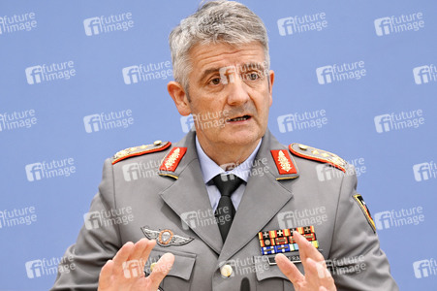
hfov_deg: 18.3
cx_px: 218
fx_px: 1359
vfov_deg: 12.2
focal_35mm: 112
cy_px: 146
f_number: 5
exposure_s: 1/640
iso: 3200
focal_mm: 112
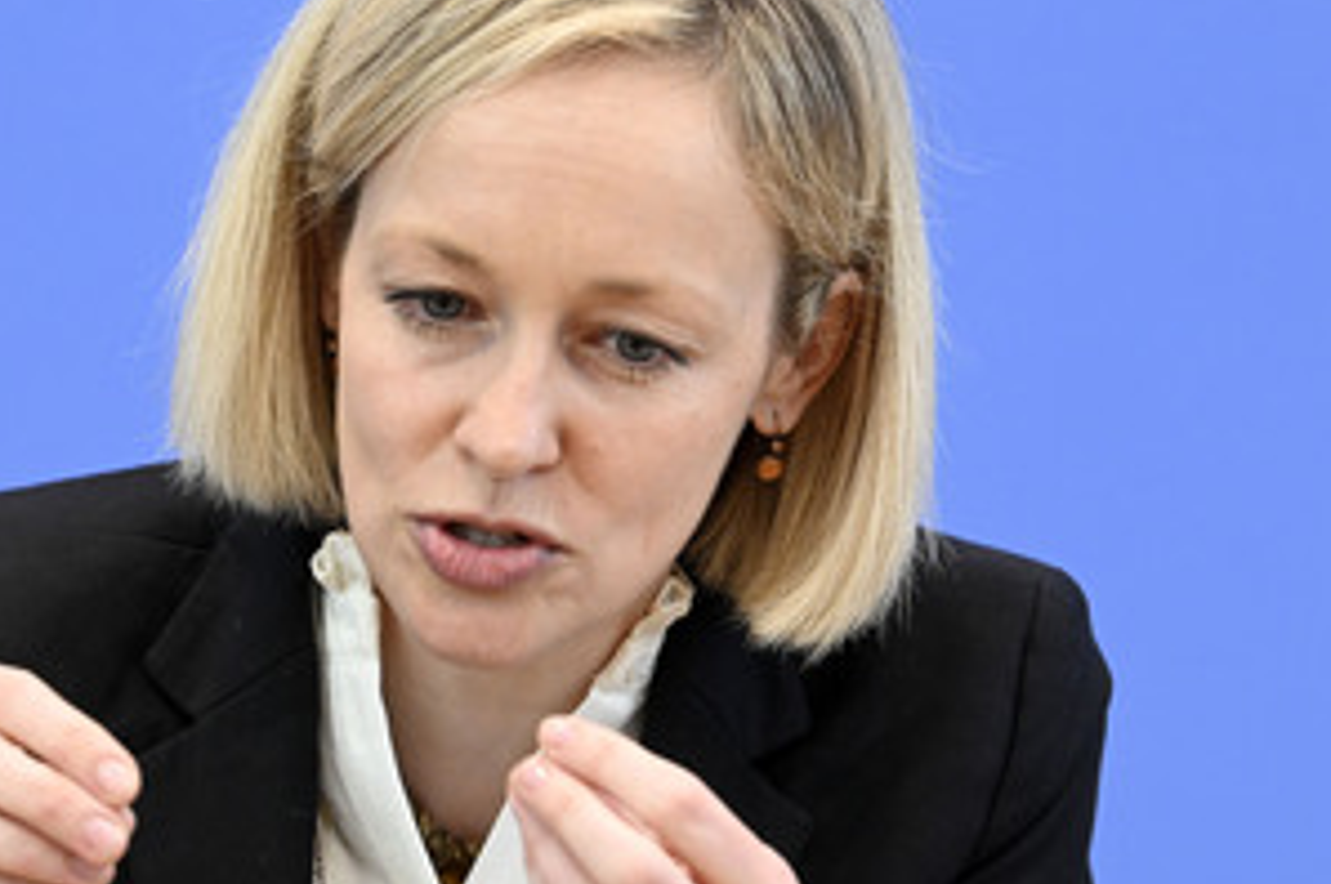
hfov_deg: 9.1
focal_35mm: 227
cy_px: 420
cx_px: 391
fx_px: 8383
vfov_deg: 6.0
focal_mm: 150
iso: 4000
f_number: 6.3
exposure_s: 1/400
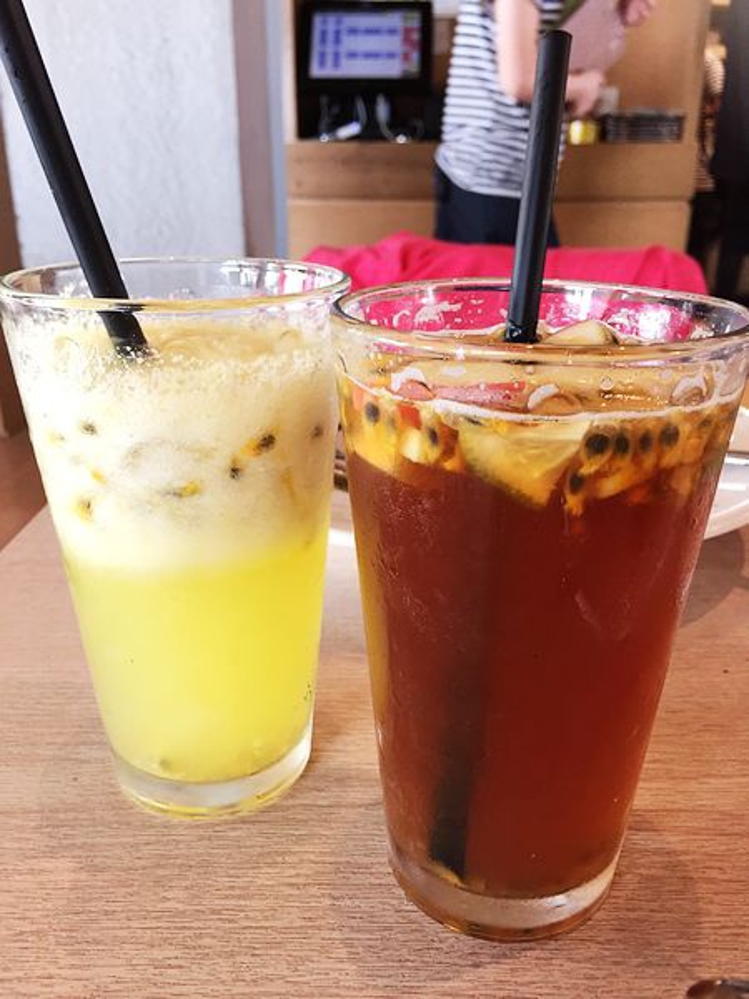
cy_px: 500
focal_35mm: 29
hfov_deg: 48.2
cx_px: 374
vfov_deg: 61.7
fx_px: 837
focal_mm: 4.15
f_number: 2.2
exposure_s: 1/30
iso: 100
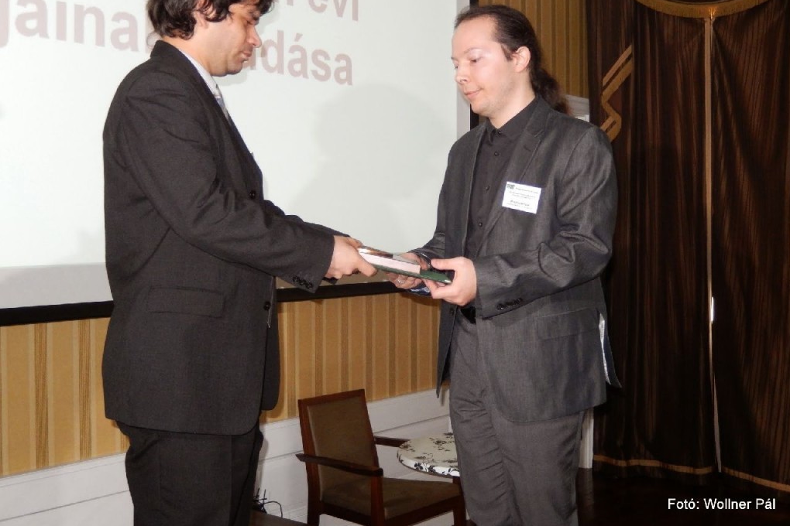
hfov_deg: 41.9
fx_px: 1031
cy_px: 231
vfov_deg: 28.6
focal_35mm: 47
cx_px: 396
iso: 560
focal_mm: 8.1
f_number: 4.3
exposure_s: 1/30
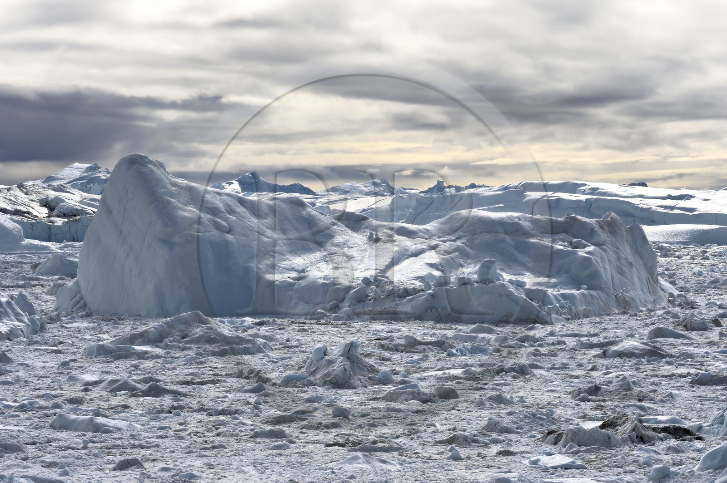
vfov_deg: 10.5
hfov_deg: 15.8
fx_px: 2623
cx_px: 364
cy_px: 242
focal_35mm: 130
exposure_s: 1/320
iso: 200
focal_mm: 130
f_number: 18
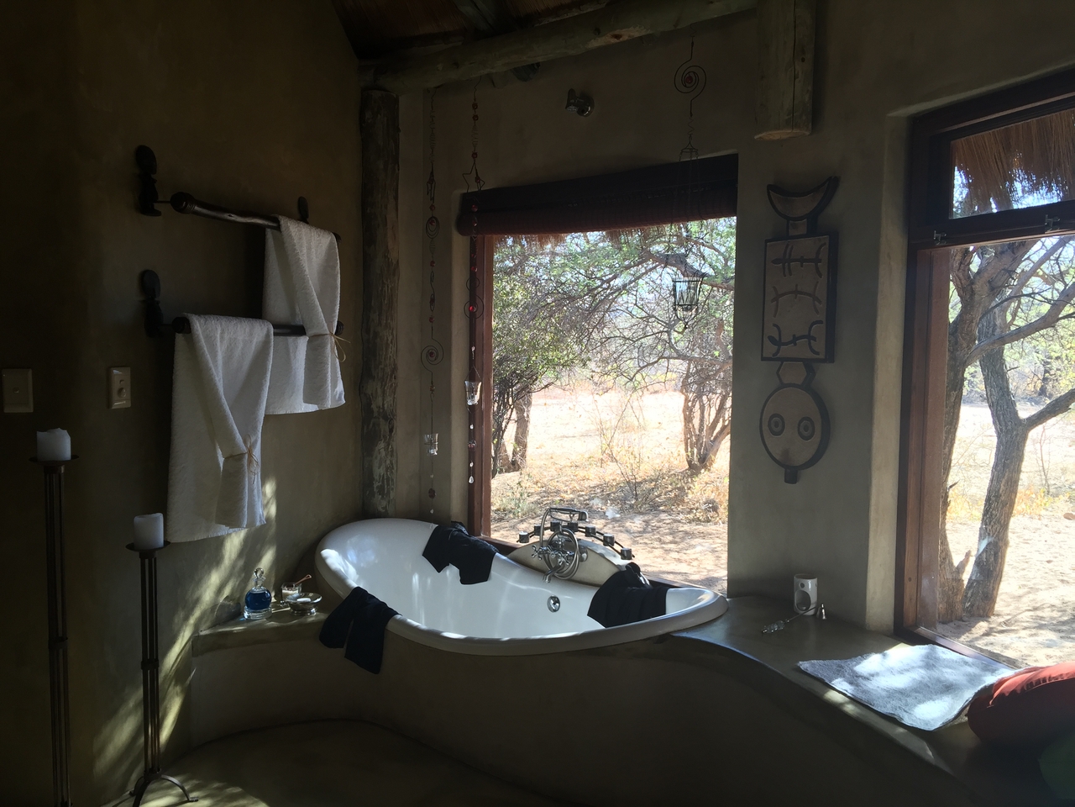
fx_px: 901
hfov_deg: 61.7
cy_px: 404
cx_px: 538
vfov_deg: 48.2
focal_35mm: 29
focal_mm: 4.15
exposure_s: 1/100
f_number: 2.2
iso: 40
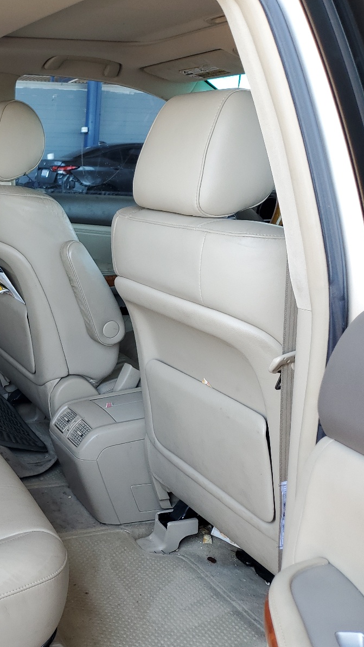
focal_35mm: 38
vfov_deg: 52.8
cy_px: 324
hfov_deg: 27.6
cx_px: -65
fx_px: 652
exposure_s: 1/135
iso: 50
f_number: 1.5
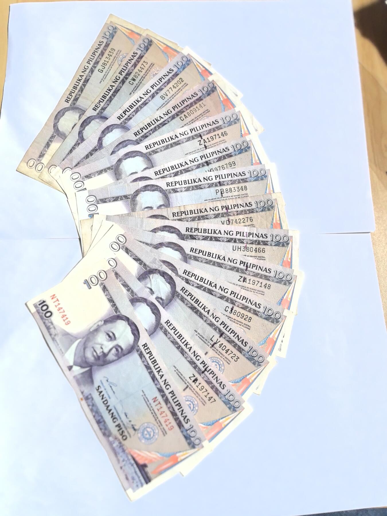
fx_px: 402
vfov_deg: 65.3
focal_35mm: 27
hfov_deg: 51.4
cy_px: 258
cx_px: 194
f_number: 2
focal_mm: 5.75
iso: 1000
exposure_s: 1/50
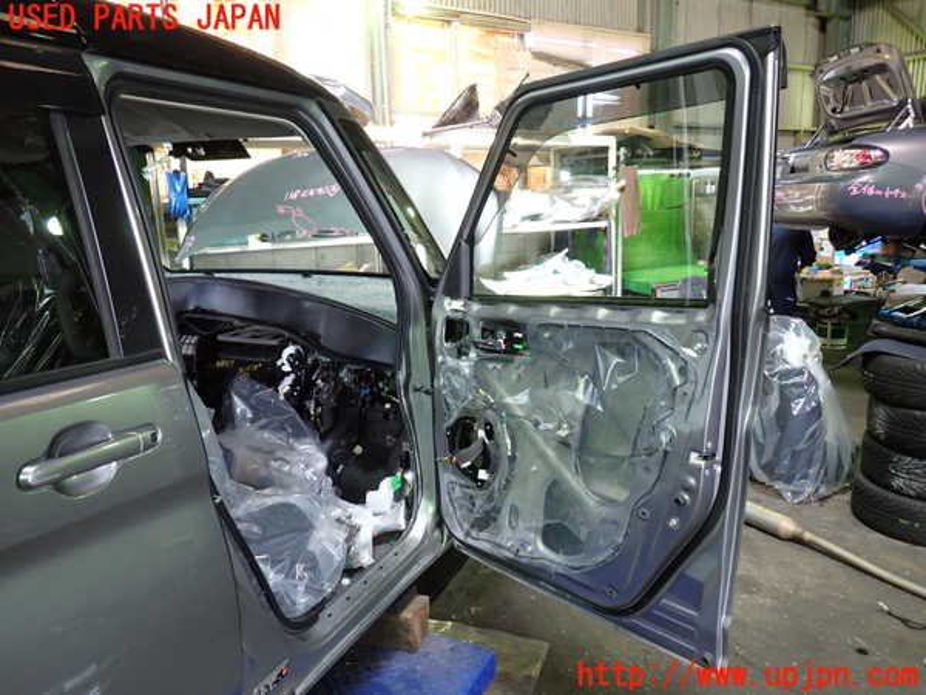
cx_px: 463
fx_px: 669
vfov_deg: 54.9
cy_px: 348
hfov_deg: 69.4
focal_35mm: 25
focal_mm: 4.5
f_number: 2
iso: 200
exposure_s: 1/40
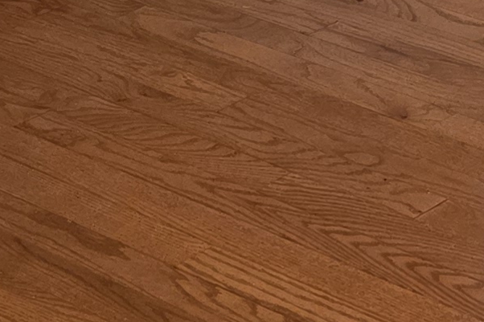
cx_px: 929
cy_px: -336
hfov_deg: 11.7
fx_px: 2137
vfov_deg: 8.2
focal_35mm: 159
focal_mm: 6.3
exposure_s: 1/120
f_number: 1.7
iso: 320
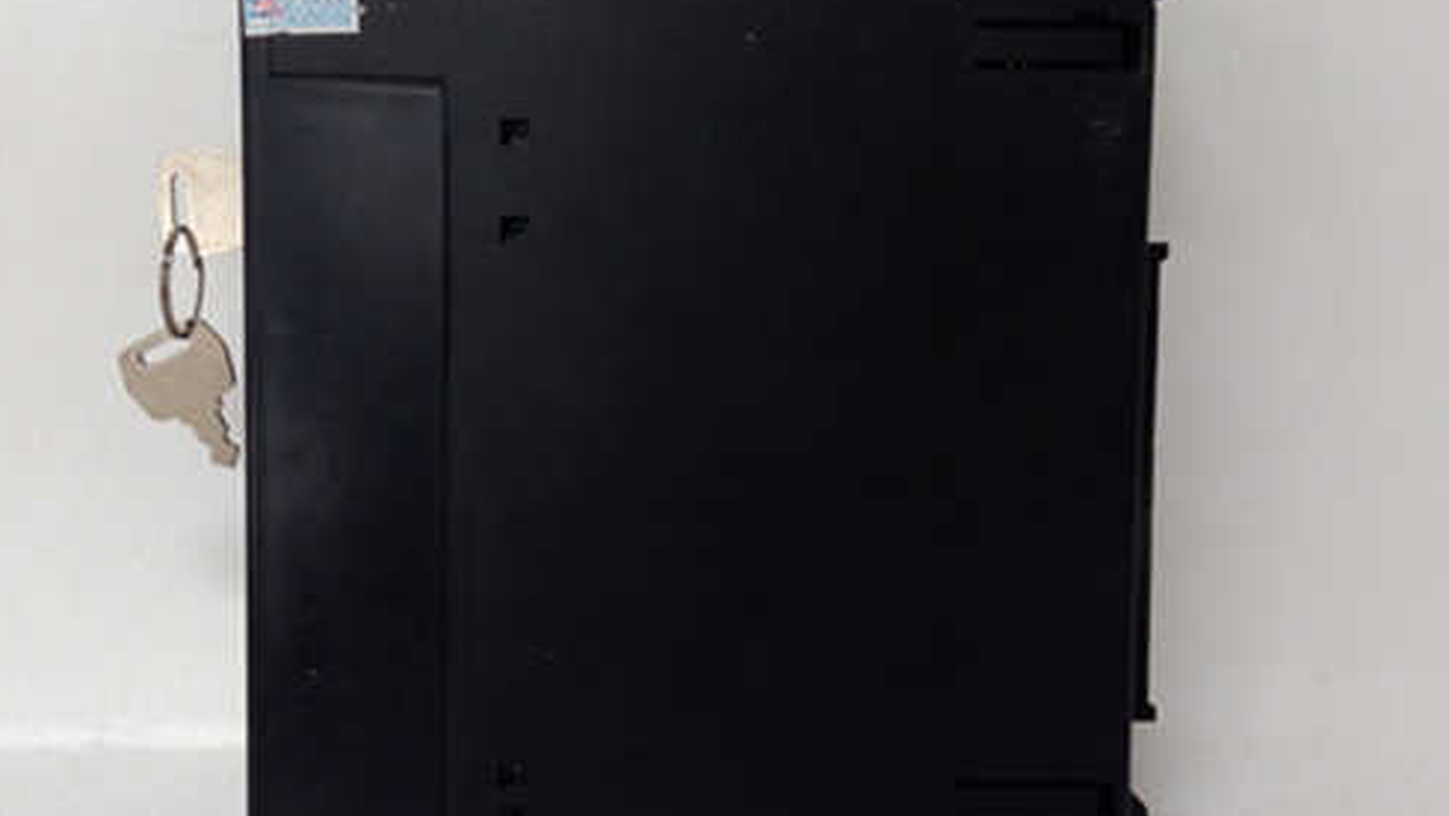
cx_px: 707
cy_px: 361
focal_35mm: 36
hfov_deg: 55.3
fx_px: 1384
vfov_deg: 32.8
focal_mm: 3.79
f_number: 2
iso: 224
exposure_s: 1/33
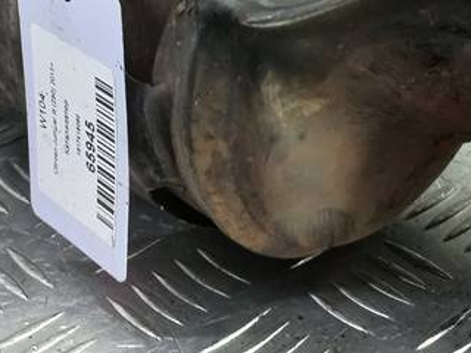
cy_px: 24
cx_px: 322
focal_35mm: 80
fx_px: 1089
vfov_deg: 18.1
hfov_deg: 24.3
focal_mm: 4.6
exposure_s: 1/50
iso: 125
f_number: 1.8
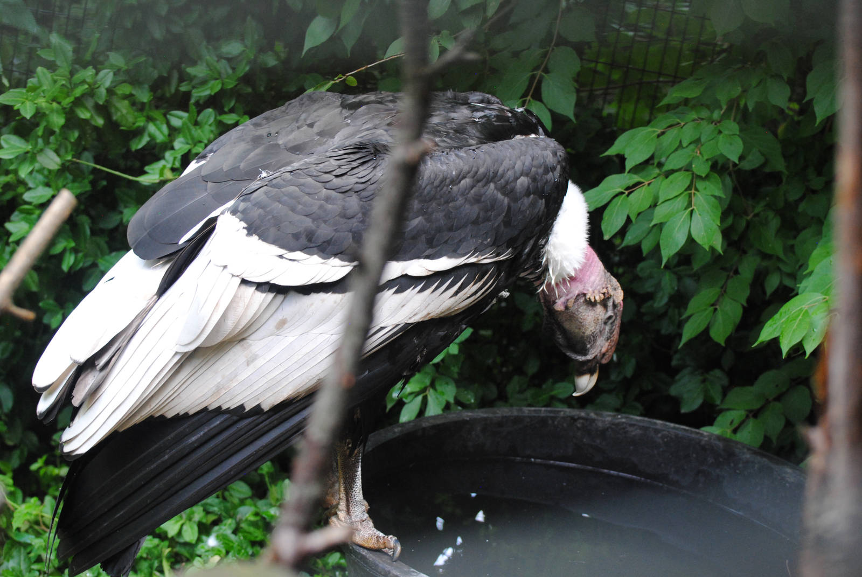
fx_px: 2517
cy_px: 288
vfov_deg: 13.1
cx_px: 431
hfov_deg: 19.4
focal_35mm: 105
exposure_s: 1/125
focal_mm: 70
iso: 640
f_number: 4.5
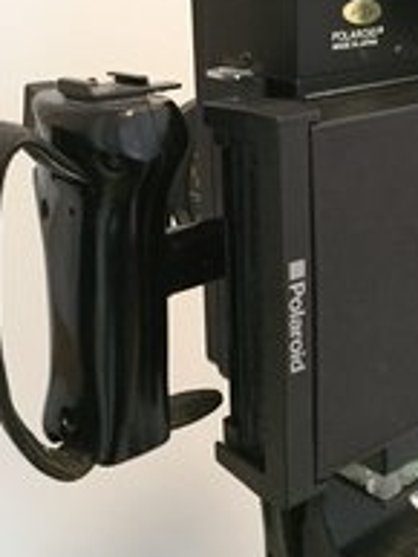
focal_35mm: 60
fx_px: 965
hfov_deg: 24.0
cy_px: 141
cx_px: 340
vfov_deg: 31.6
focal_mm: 4.15
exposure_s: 1/15
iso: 1000
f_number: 2.2
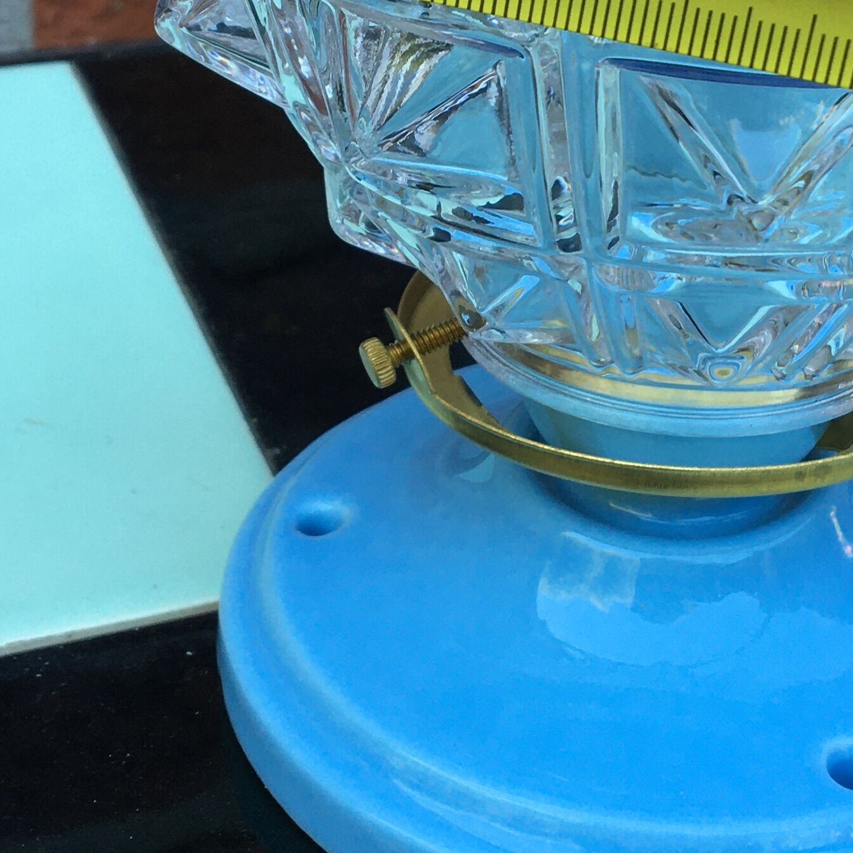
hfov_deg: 22.4
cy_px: 259
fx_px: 2147
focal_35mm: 77
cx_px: 533
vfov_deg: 22.3
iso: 25
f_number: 2.2
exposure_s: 1/100
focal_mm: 4.15
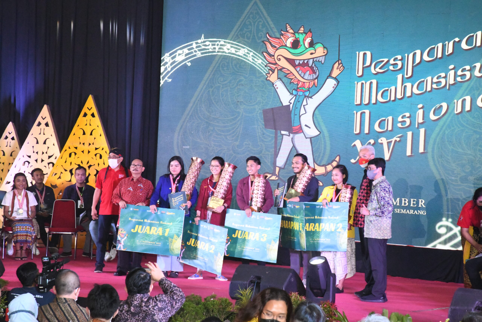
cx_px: 241
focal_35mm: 120
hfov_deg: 17.1
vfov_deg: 11.4
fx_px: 1607
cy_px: 161
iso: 20000
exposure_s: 1/125
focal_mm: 120
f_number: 16
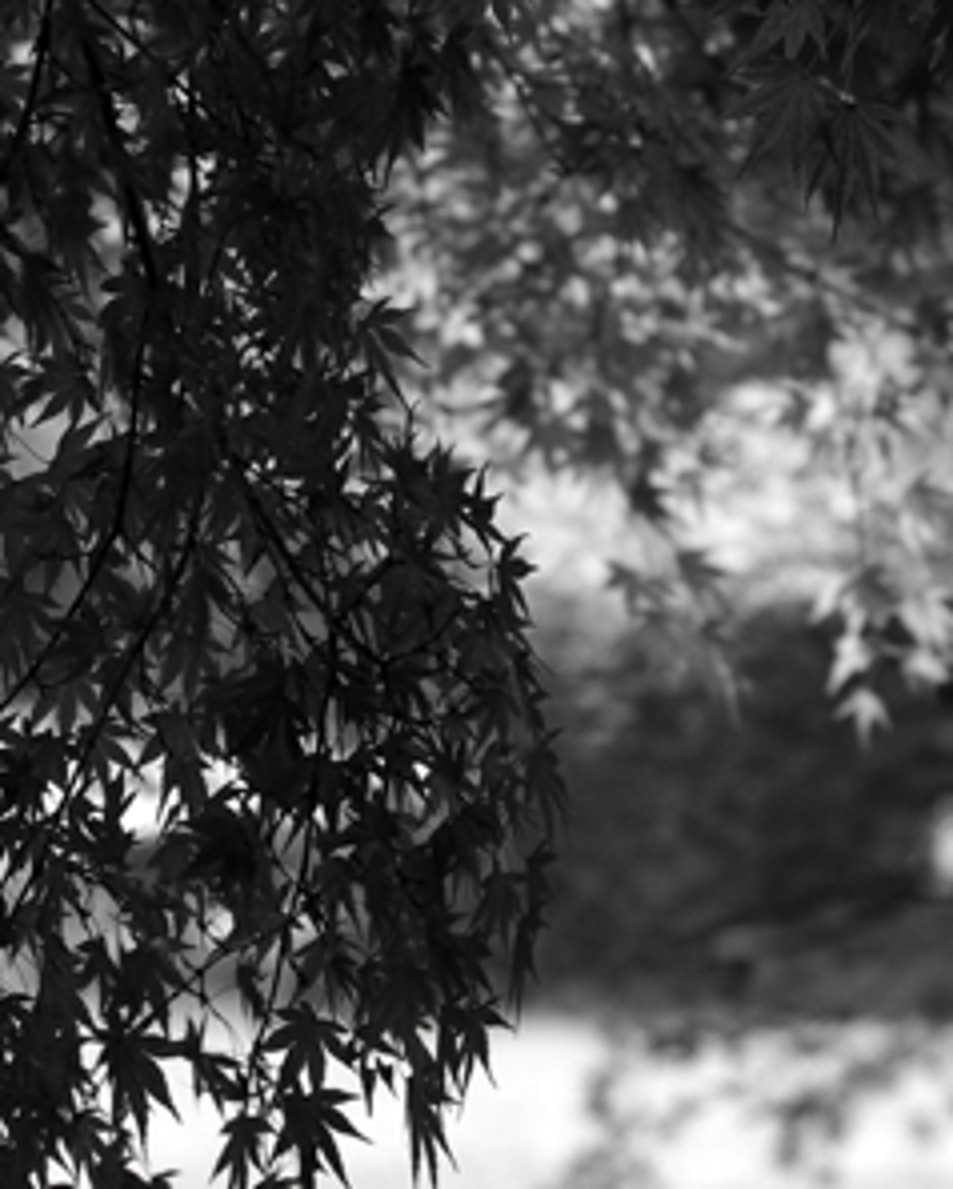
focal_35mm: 339
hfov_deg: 4.6
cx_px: 288
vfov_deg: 5.7
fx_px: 11940
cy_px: 500
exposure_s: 1/320
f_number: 4
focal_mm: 70
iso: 100
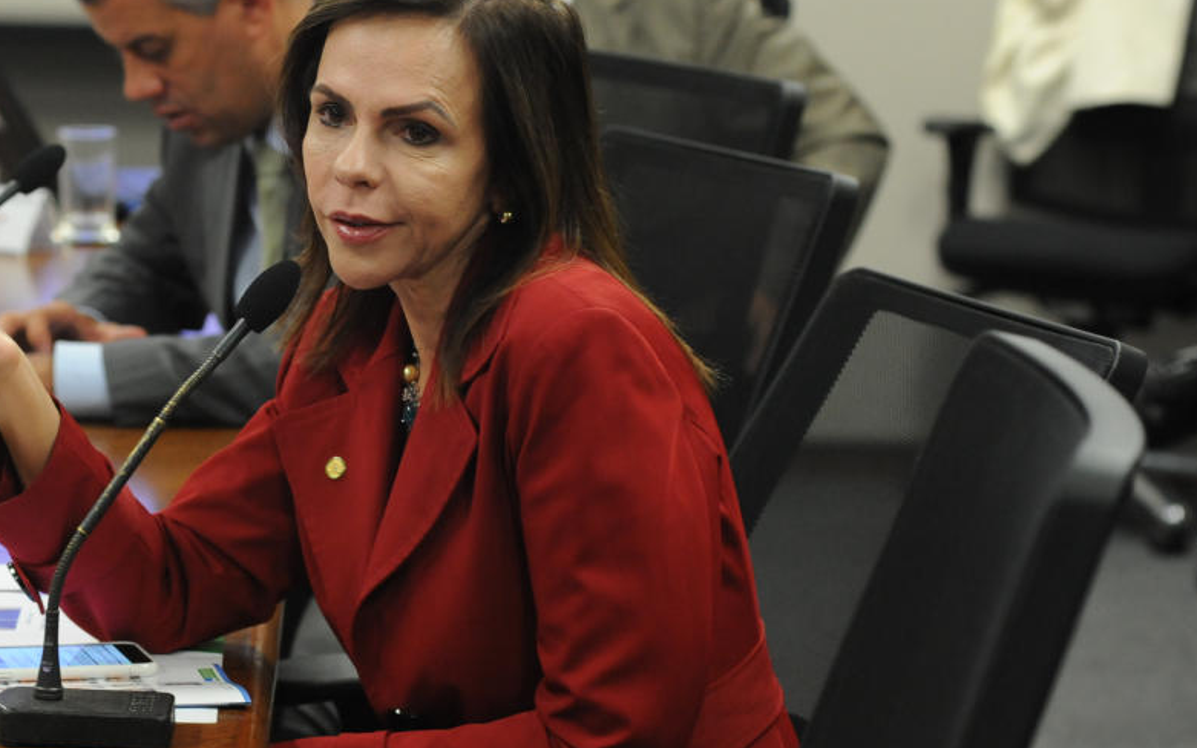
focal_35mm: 144
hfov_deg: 14.5
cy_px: 284
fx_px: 4697
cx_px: 337
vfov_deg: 9.1
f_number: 5.6
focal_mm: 92
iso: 3200
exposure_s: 1/100
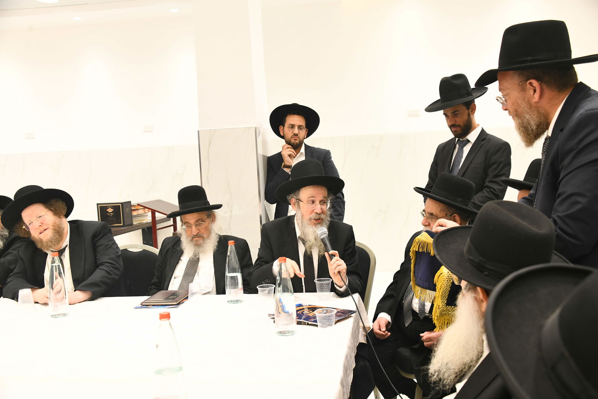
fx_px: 598
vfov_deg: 36.9
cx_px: 299
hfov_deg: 53.1
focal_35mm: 36
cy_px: 200
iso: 1600
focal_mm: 36
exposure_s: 1/160
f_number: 5.6
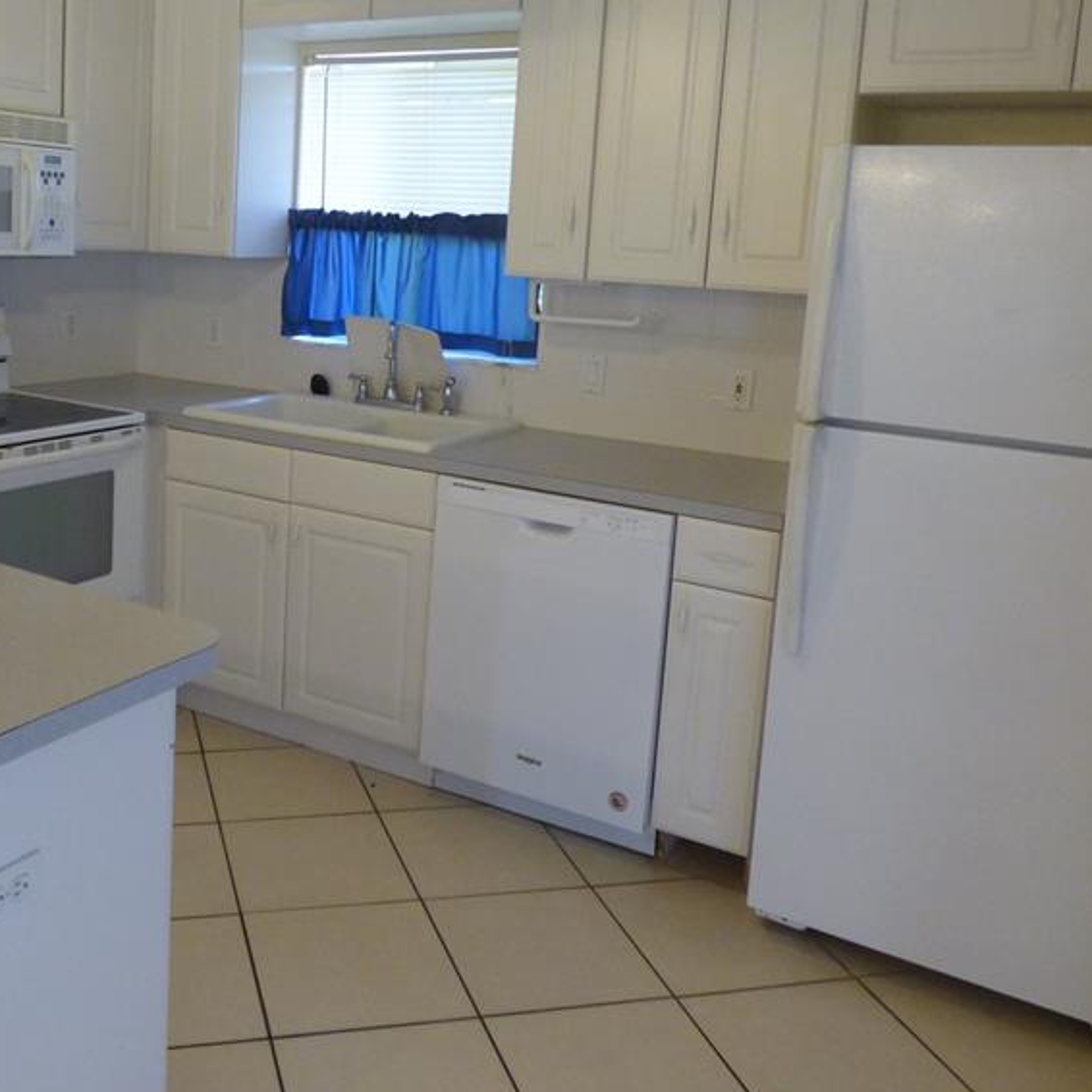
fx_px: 1142
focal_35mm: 32
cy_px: 401
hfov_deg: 49.8
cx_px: 330
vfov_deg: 50.5
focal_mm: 3.58
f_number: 2.8
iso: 400
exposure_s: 1/50
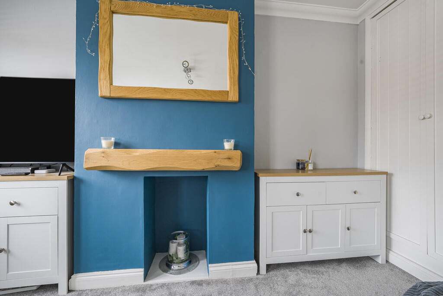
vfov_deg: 77.3
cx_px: 222
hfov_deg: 100.4
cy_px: 148
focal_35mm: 15
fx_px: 185
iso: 320
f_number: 9
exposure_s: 1/5
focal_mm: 15
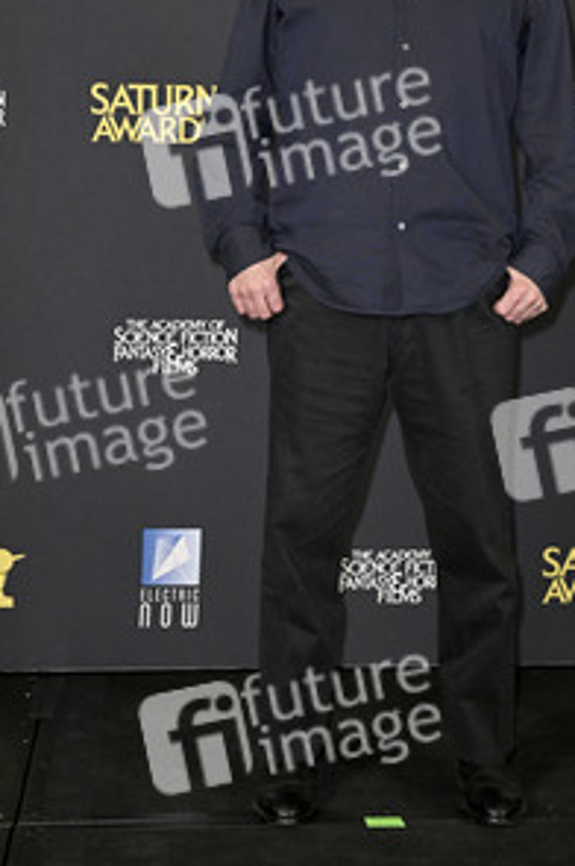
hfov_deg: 20.8
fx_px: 1561
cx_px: 376
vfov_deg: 30.7
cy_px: 285
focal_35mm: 65
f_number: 5.6
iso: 2000
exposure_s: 1/320
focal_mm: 48
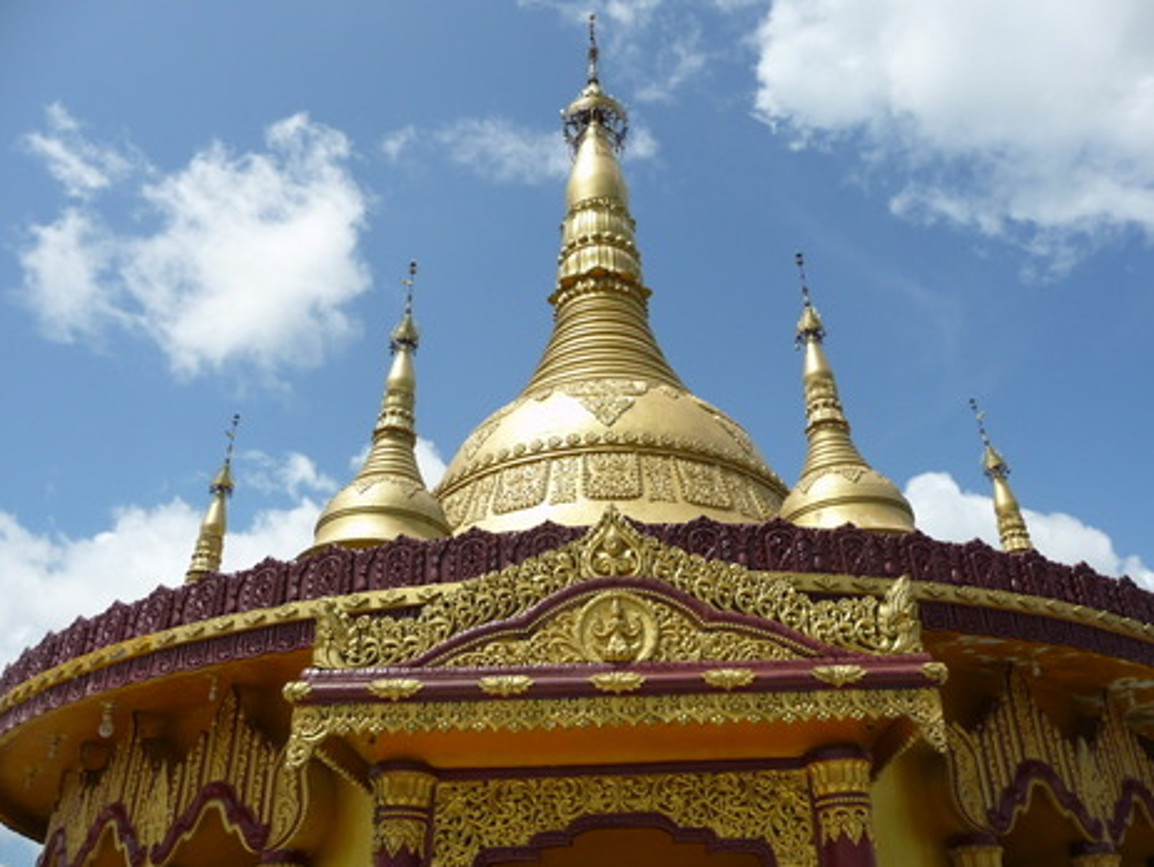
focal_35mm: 29
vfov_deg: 48.3
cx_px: 596
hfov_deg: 61.6
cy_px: 424
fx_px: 968
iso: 100
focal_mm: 4.7
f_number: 8
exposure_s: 1/320
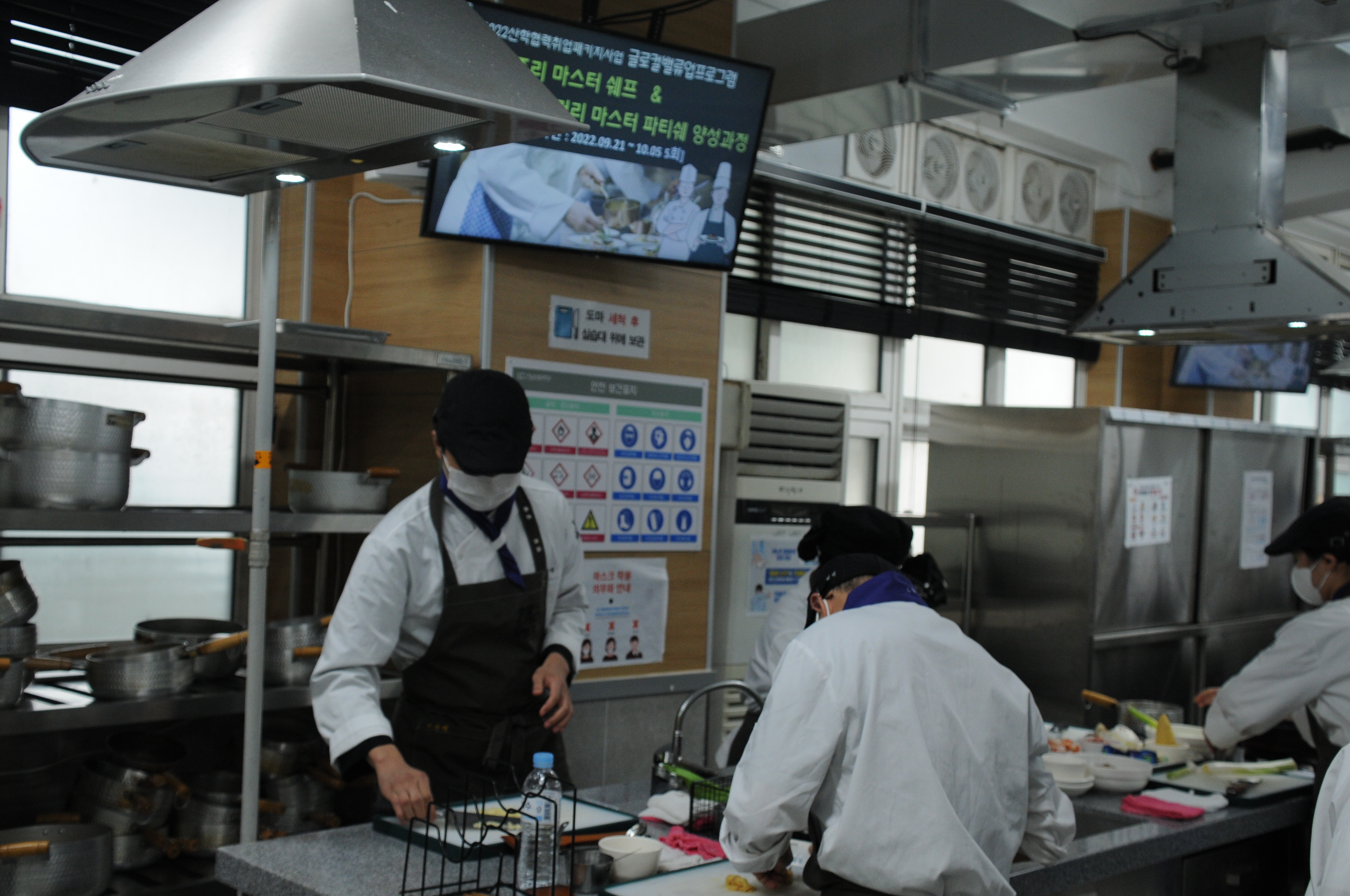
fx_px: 1517
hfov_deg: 48.0
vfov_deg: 32.9
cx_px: 675
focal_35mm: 40
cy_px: 448
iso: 640
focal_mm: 27
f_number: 4.5
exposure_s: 1/80
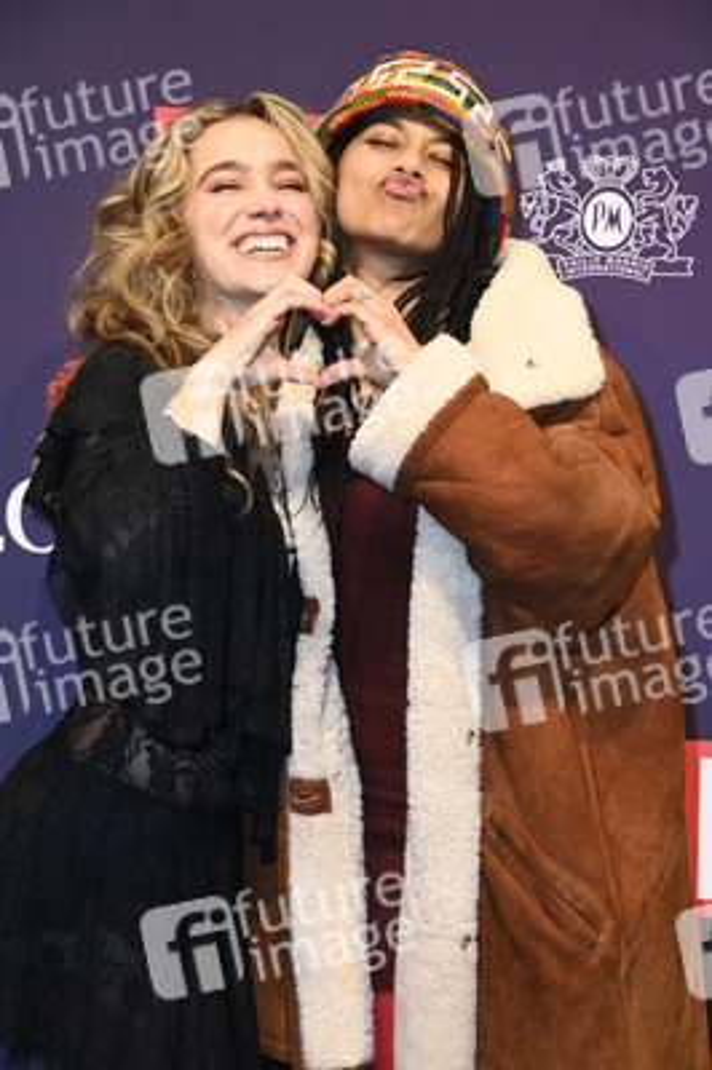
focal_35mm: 82
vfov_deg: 24.8
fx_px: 2437
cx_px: 356
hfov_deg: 16.6
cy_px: 535
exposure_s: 1/250
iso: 500
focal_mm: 82
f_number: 5.6
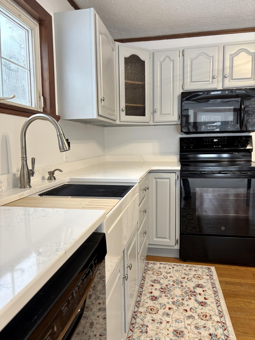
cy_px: 170
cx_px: 128
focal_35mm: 26
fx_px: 255
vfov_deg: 67.3
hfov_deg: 53.1
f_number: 1.6
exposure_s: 1/60
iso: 100
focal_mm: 5.96
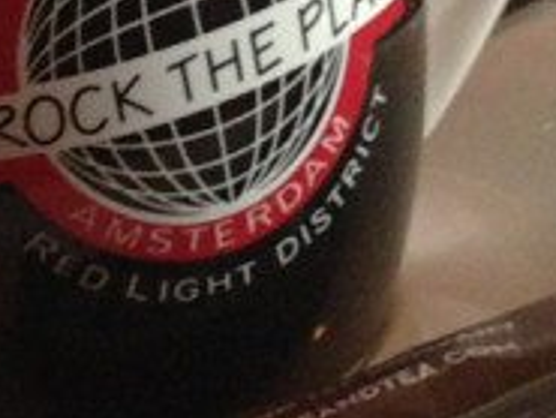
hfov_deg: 8.3
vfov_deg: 6.2
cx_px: -57
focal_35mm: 238
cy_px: 69
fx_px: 3825
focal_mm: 4.12
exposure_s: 1/15
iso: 1600
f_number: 2.4
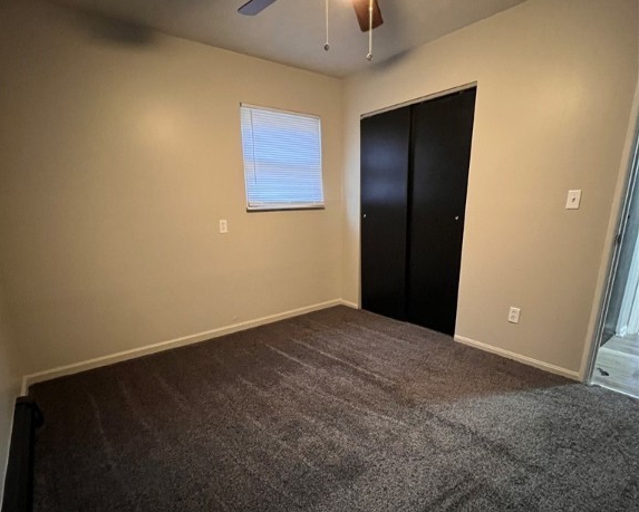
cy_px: 296
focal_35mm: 17
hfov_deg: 89.6
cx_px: 319
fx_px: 322
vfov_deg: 76.5
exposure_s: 1/30
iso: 1000
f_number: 1.8
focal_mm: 1.57
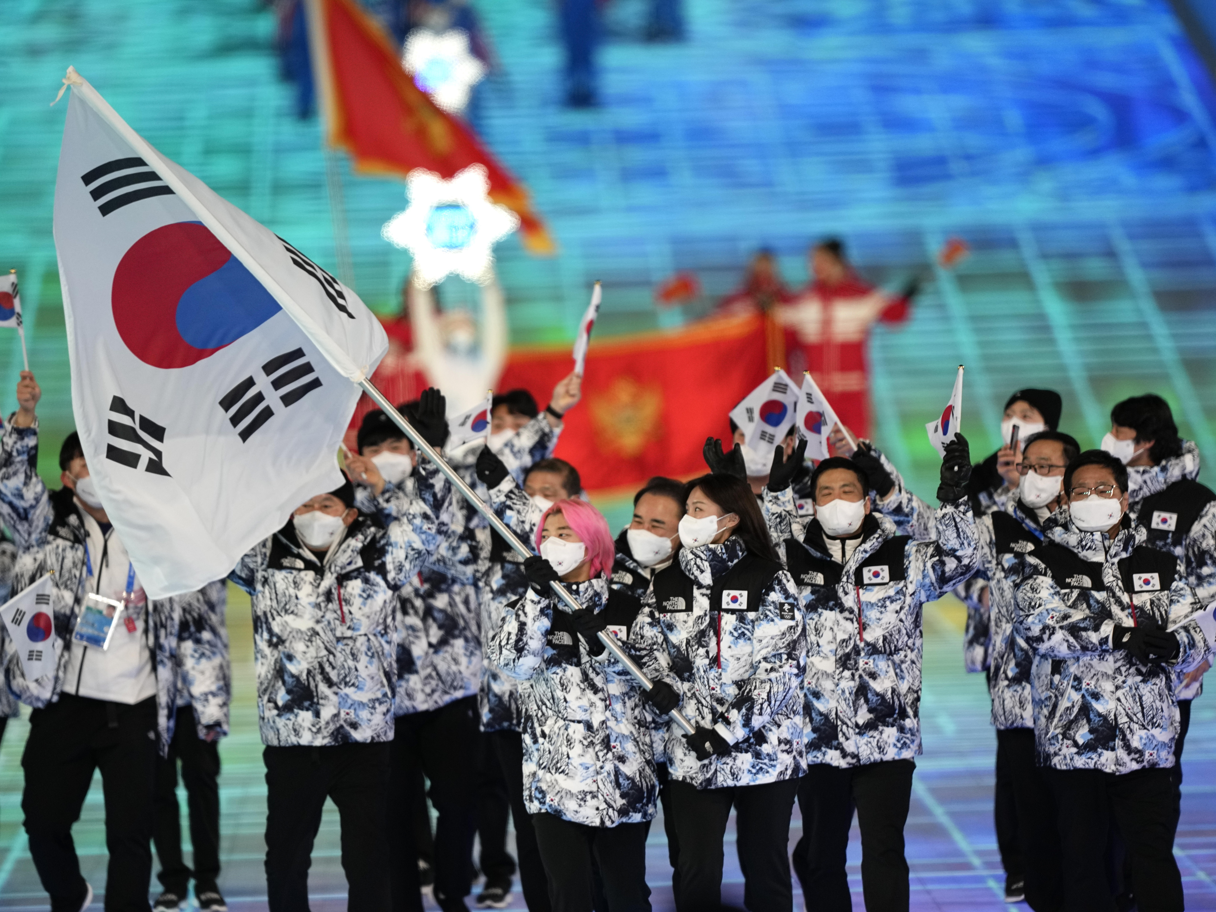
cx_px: 584
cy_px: 456
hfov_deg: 4.6
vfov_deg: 3.4
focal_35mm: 433
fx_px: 15211
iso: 800
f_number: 2.8
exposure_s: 1/1000
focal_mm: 400
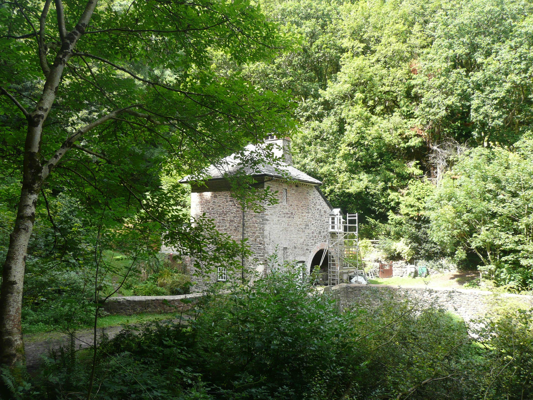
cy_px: 200
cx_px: 266
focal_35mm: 30
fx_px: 462
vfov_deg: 46.8
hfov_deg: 60.0
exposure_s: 1/100
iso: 100
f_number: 3.4
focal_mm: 4.9
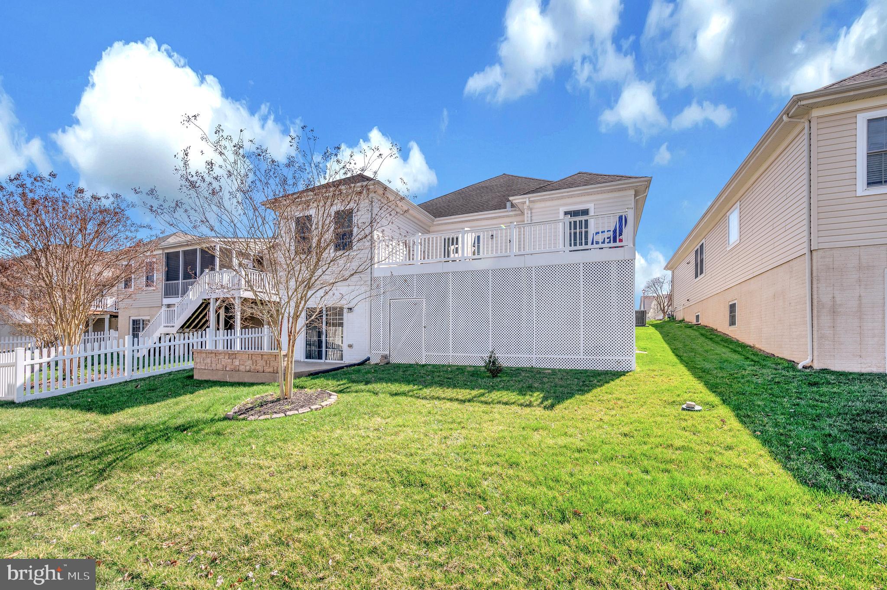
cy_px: 295
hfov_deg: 104.3
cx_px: 444
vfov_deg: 81.1
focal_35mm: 14
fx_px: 345
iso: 100
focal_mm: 14
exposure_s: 1/320
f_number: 6.3
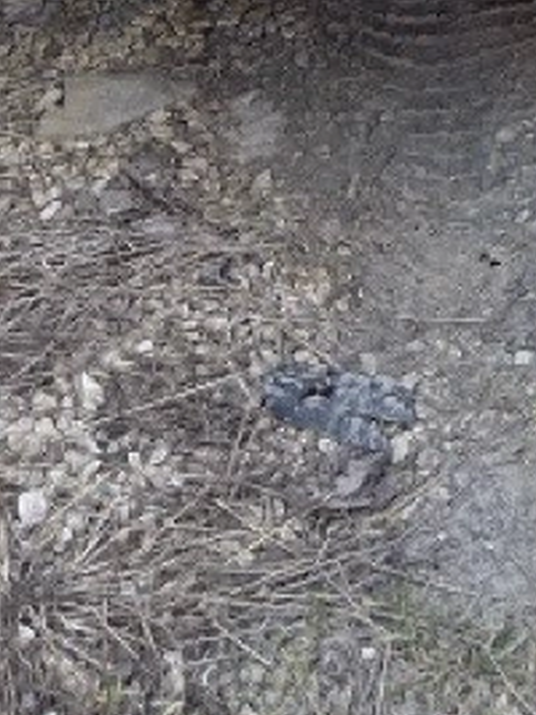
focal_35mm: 120
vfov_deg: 13.7
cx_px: 823
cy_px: -769
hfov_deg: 11.8
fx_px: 2479
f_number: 1.78
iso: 80
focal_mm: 6.76
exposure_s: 1/1295
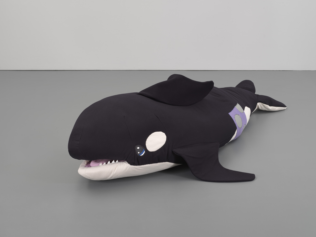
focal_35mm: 58
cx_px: 175
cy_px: 112
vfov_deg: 25.2
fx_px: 530
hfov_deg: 33.2
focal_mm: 80
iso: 100
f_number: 13
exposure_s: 1/125
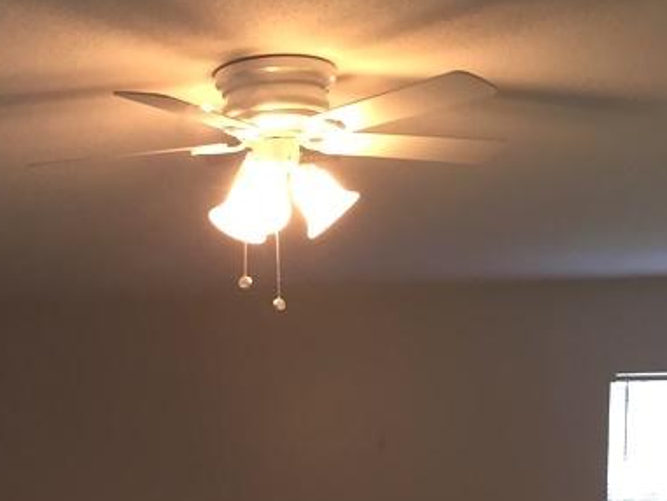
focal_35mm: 78
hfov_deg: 24.6
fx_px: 1503
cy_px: 666
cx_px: 119
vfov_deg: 17.6
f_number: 2.2
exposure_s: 1/30
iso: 64
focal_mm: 4.15
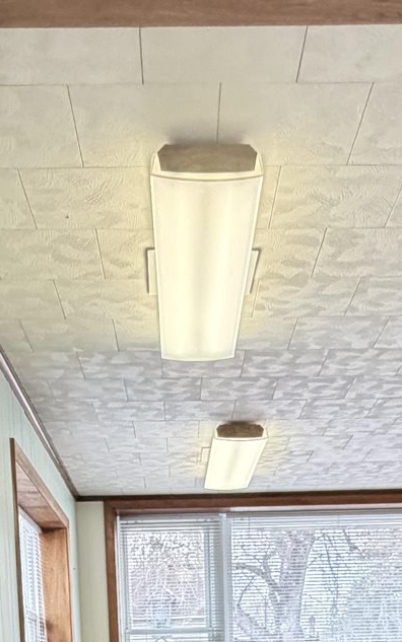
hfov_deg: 24.0
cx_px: 200
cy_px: 844
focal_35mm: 54
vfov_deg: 29.7
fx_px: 946
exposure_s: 1/60
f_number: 2.2
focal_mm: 2.22
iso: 250
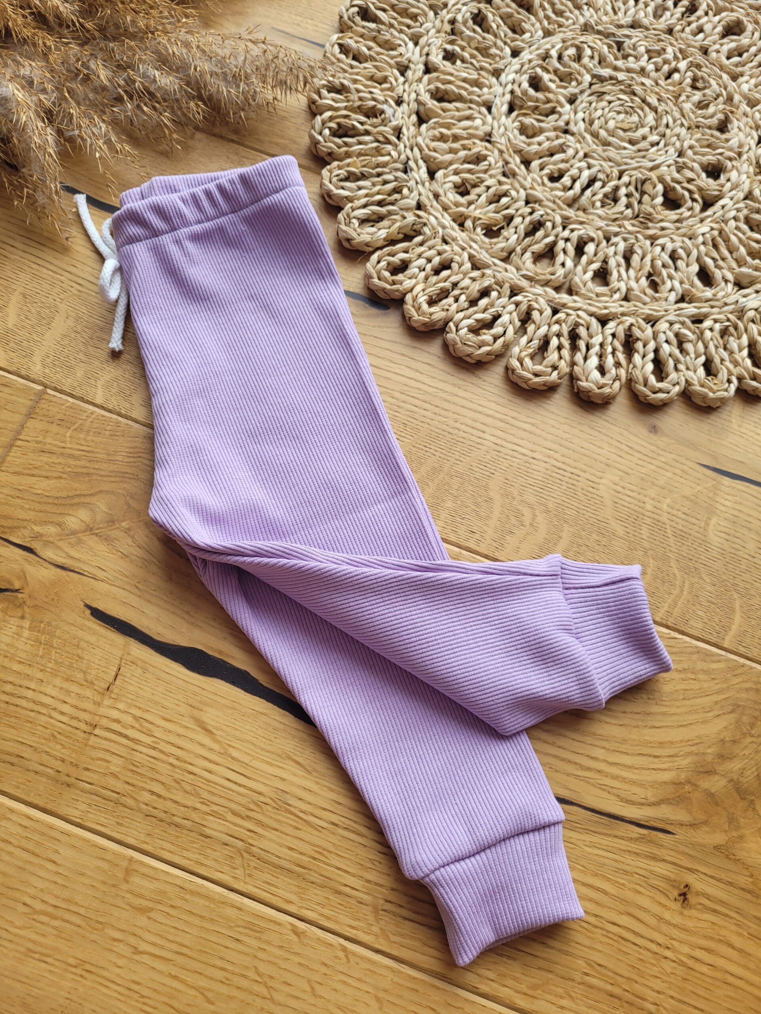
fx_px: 762
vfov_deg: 67.3
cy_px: 507
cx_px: 380
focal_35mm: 26
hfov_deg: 53.1
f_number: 1.8
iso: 64
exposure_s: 1/100
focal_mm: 5.4
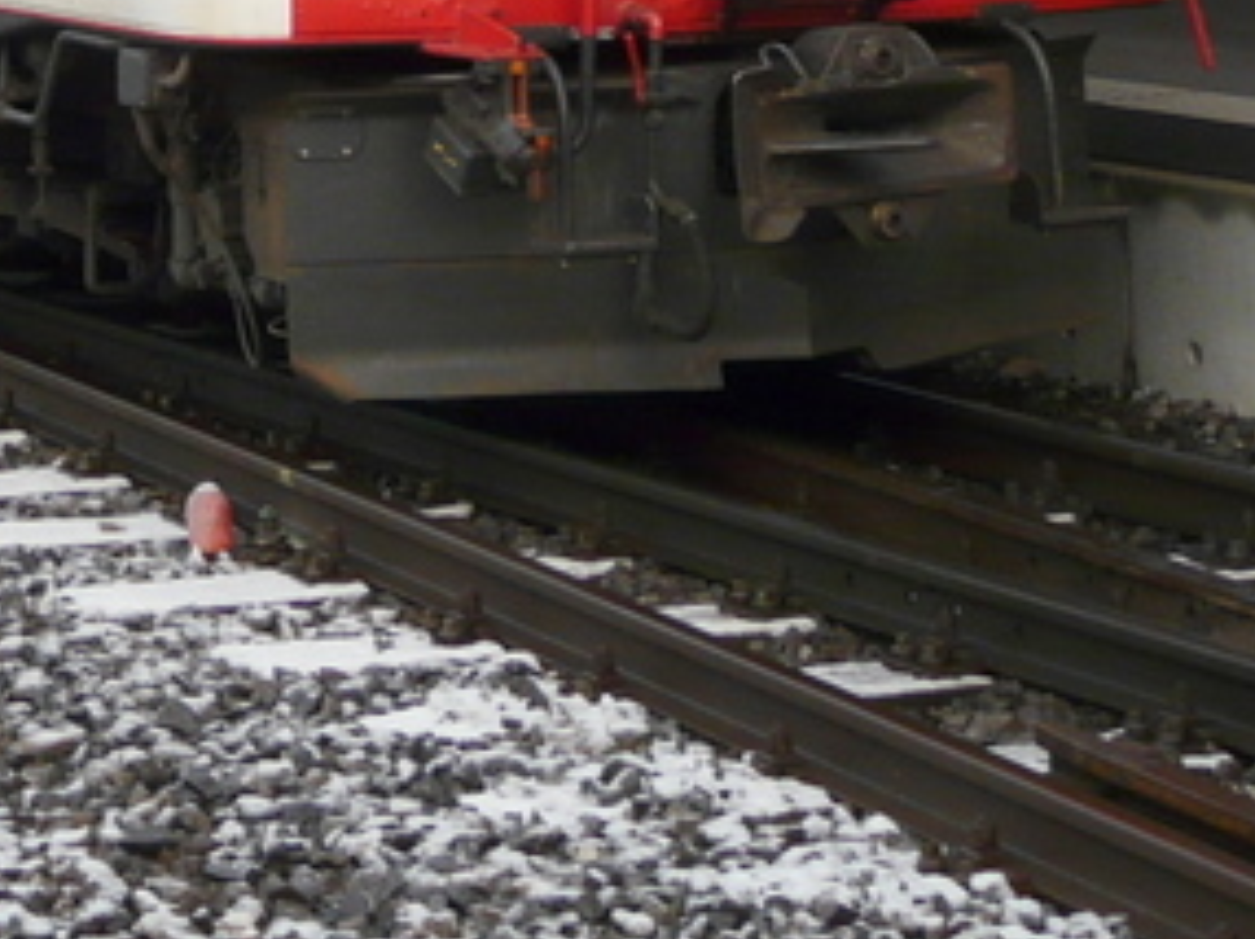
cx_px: -48
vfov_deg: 10.5
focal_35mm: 133
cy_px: -676
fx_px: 4818
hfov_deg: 14.6
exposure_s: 1/100
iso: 100
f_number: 3.2
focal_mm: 6.3
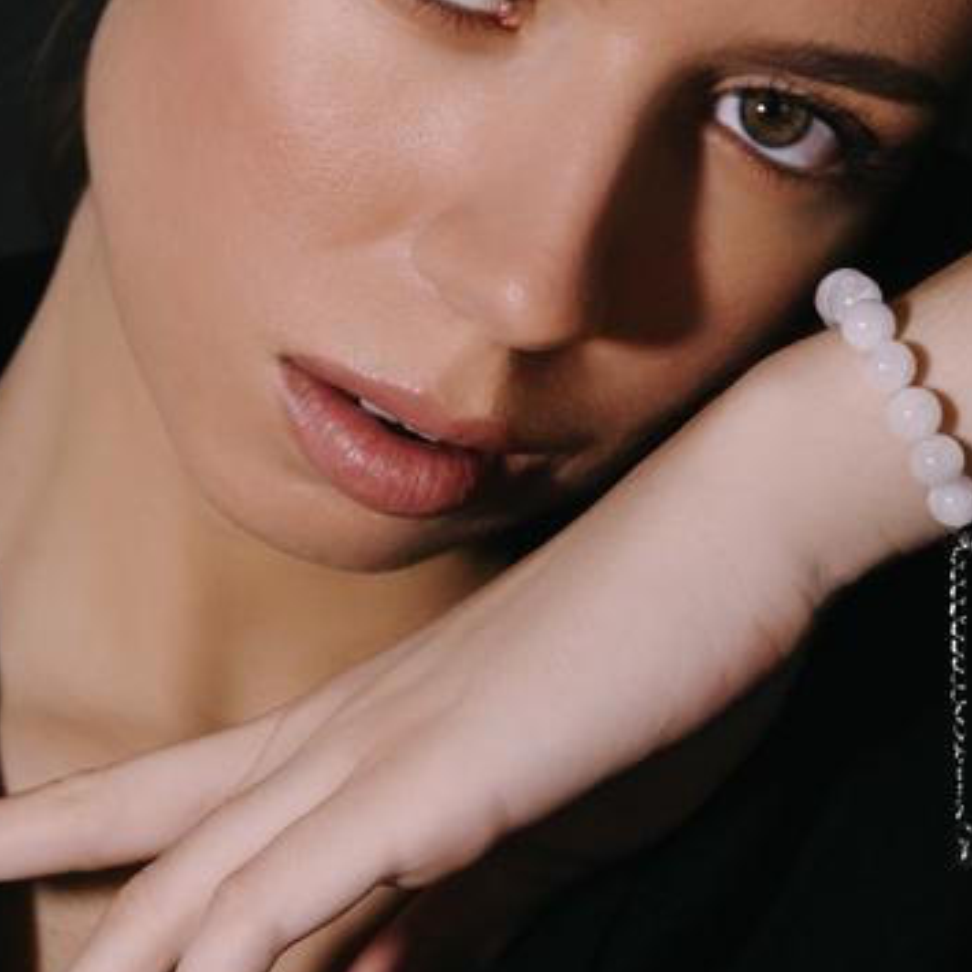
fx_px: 4130
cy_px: 345
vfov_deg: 13.4
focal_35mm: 130
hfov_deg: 13.4
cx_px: 259
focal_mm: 35
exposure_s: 1/125
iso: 200
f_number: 4.5
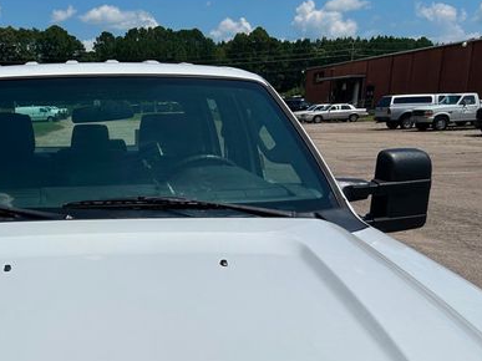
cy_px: 260
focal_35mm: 43
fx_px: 599
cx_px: 87
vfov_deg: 33.1
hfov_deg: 41.7
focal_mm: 5.7
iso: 50
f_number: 1.5
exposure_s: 1/16393
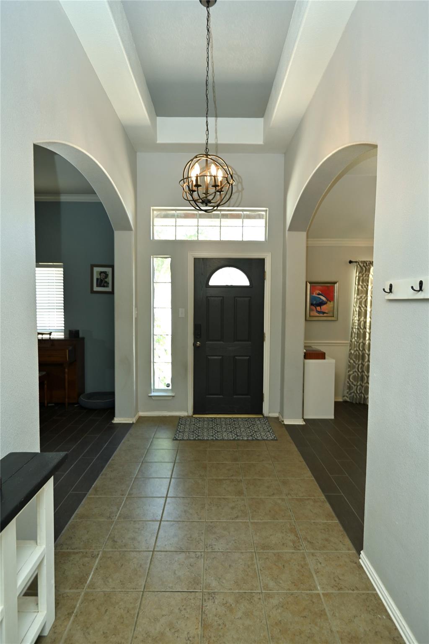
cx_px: 214
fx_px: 357
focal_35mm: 20
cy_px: 322
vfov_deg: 84.0
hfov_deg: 61.9
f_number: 4
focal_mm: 20
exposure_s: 1/80
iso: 500
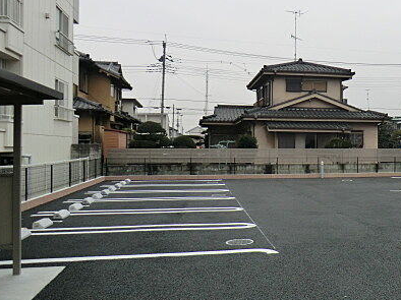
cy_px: 144
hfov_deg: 45.6
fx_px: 452
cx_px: 317
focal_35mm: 39
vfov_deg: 36.8
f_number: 3.2
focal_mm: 4.3
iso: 80
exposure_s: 1/200
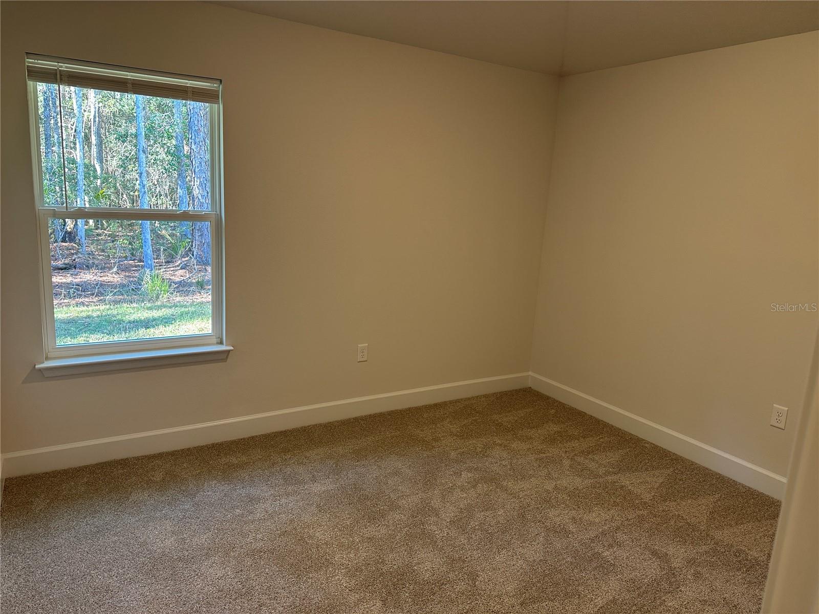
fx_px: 568
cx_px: 410
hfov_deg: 71.6
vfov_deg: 56.8
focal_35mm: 24
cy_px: 307
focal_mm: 6.86
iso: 160
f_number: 1.78
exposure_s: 1/60
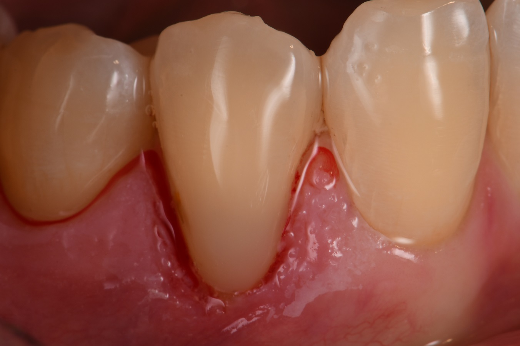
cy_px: 173
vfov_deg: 8.7
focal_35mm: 157
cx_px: 260
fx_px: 2267
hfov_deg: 13.1
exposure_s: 1/200
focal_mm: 105
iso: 200
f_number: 32
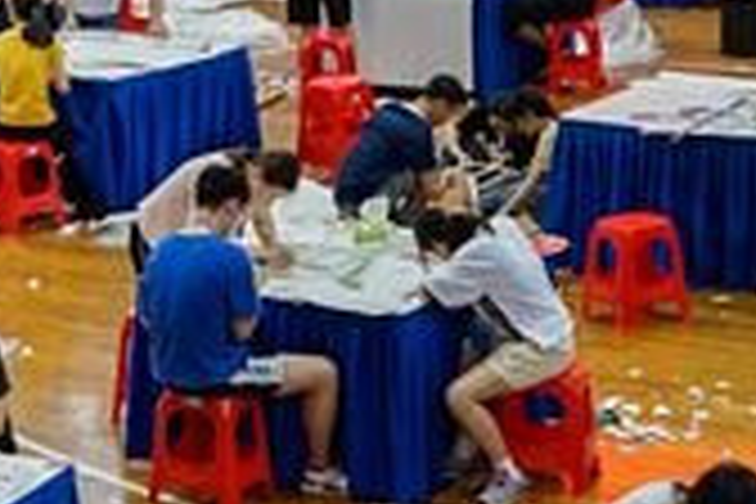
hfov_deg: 13.5
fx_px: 3150
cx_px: 54
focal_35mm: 150
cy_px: -238
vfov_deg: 8.9
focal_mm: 28
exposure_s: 1/60
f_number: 5.6
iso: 1000
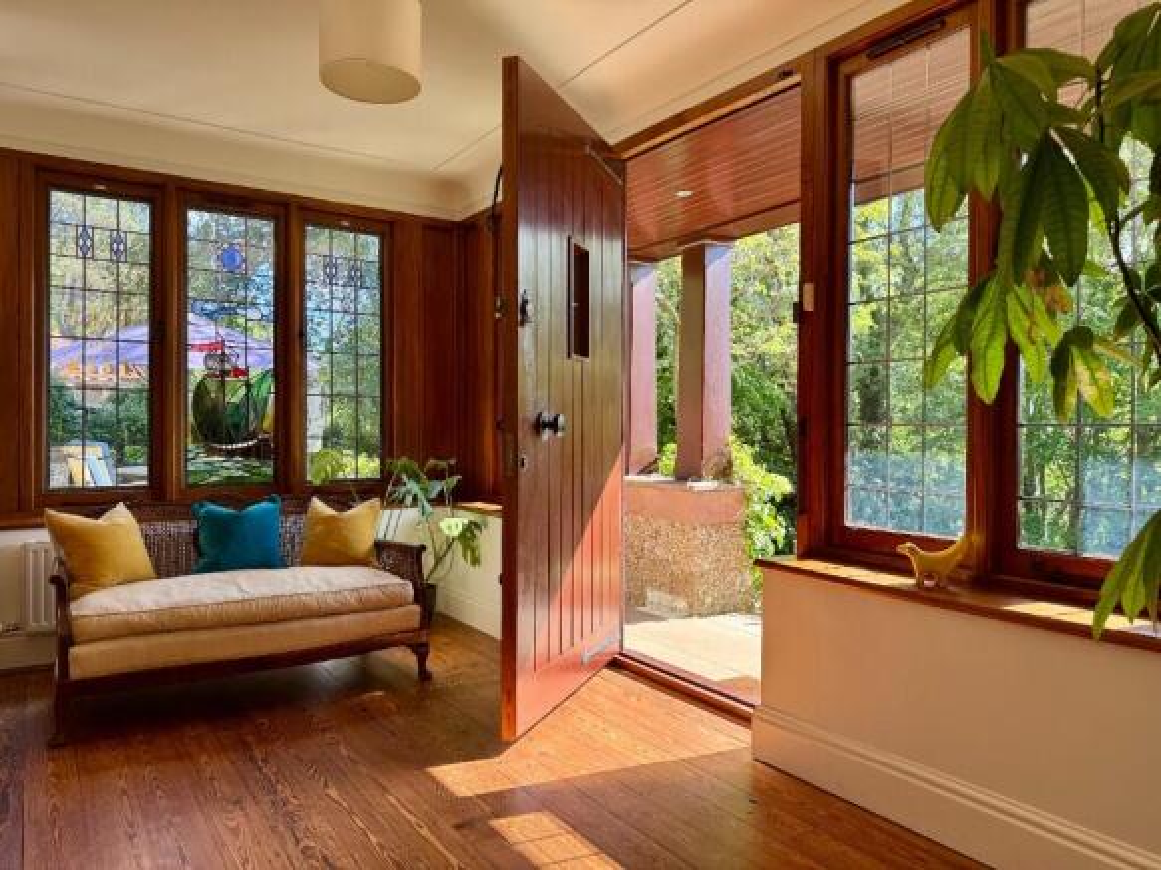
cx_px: 580
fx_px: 805
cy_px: 435
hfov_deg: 71.6
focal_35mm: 24
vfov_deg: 56.8
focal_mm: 6.76
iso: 64
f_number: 1.78
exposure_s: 1/259
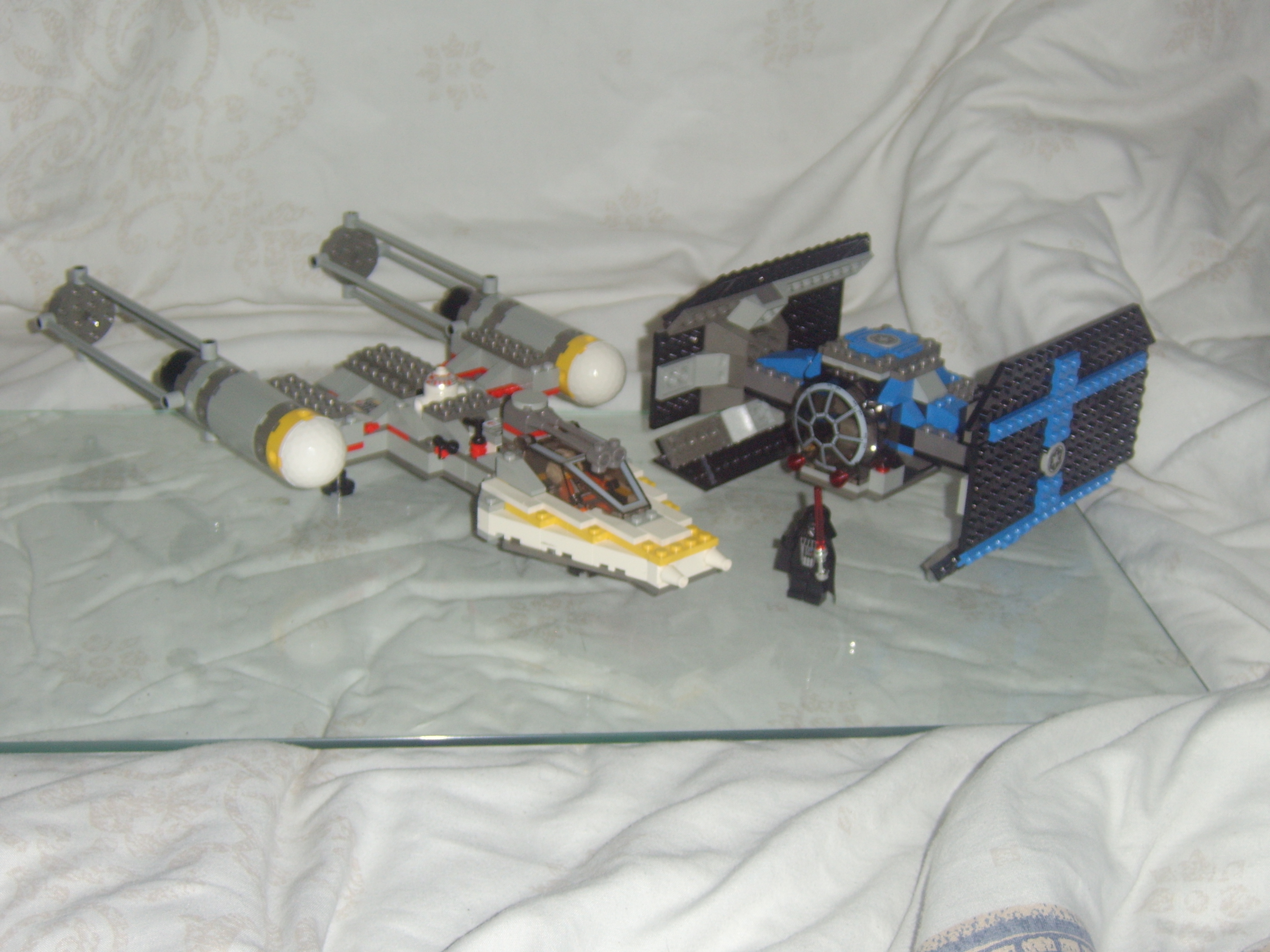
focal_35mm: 46
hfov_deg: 41.2
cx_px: 635
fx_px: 1688
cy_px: 476
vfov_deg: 31.5
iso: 141
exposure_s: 1/60
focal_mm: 11.93
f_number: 3.5
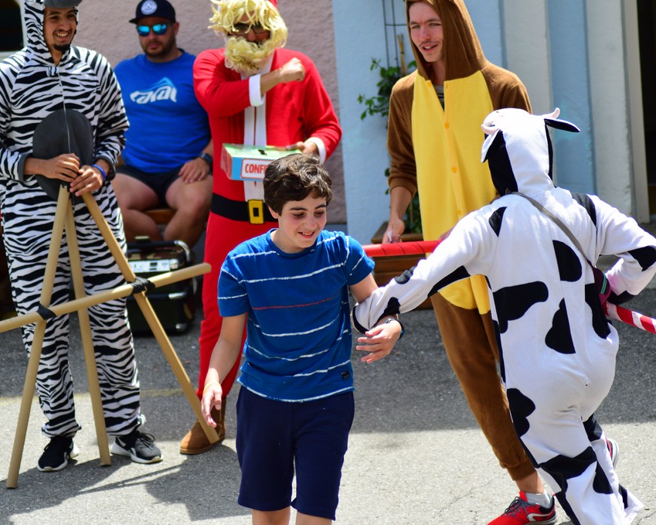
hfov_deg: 9.8
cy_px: 262
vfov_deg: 7.8
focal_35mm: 197
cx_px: 313
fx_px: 3824
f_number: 4.2
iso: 360
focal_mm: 116
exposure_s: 1/1250
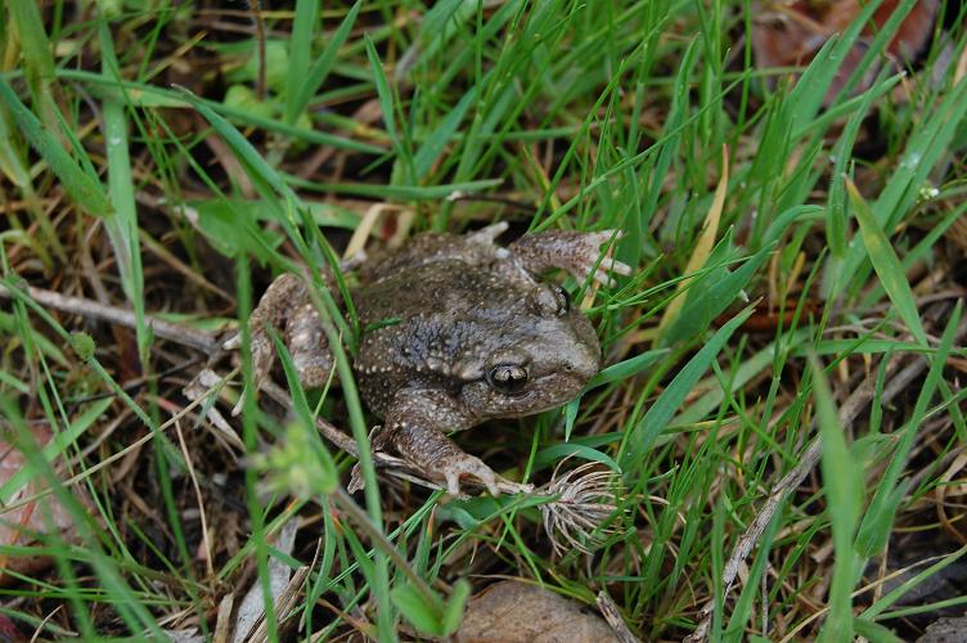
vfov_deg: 16.5
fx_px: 2214
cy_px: 322
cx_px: 484
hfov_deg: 24.6
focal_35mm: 82
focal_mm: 55
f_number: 8
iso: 320
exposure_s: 1/60
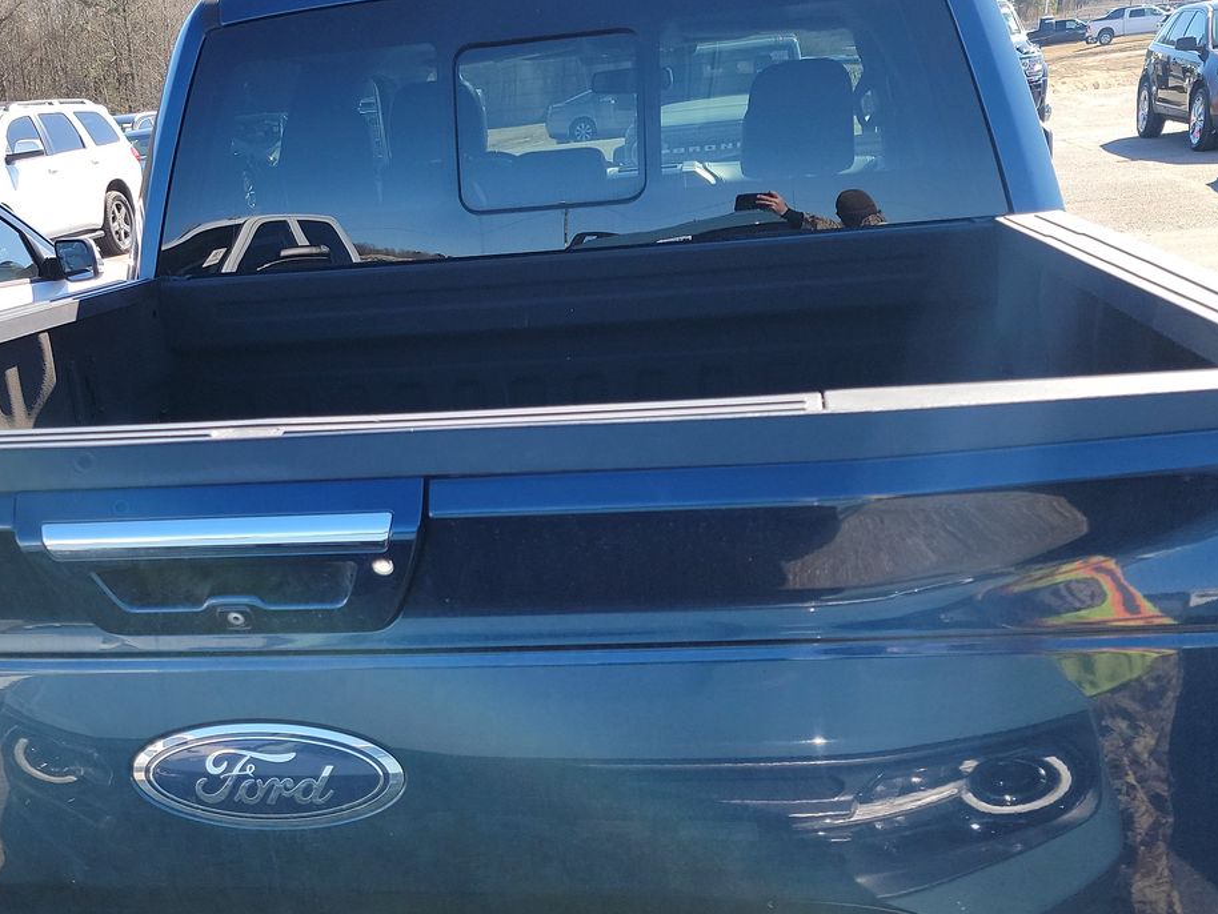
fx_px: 1478
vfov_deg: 33.8
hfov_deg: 44.4
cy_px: 670
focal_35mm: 42
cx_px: 458
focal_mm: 6.7
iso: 50
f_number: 1.8
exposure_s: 1/251
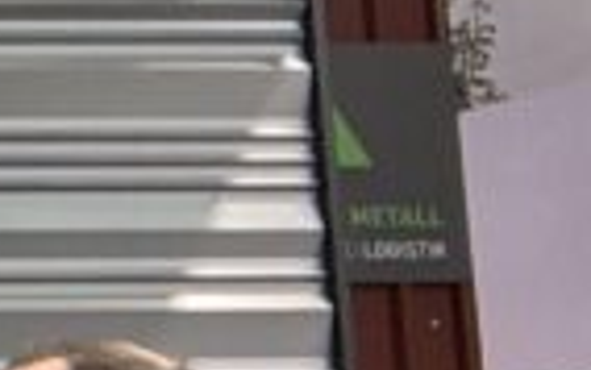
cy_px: 220
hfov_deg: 8.4
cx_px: -1532
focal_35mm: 176
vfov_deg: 7.5
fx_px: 2837
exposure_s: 1/50
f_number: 1.9
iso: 100
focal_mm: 2.69
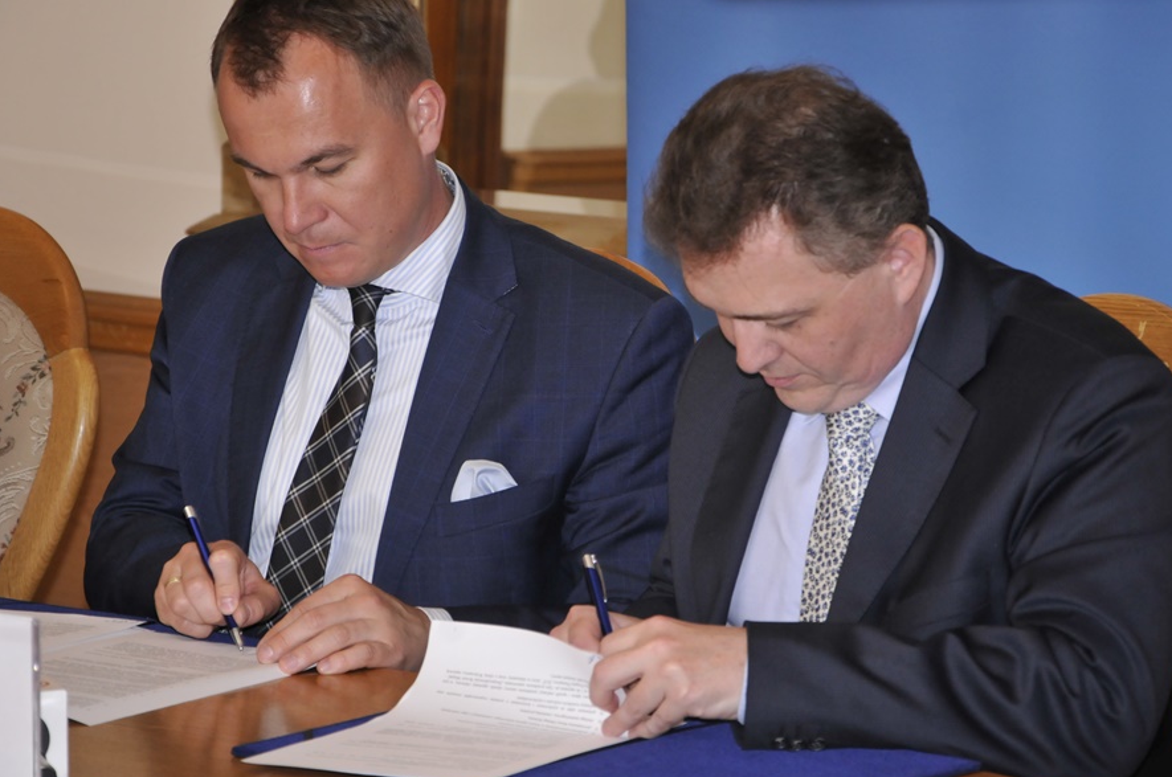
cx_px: 572
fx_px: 5070
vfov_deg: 8.8
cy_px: 365
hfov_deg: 13.2
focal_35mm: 156
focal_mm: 92
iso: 800
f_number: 5.6
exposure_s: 1/60
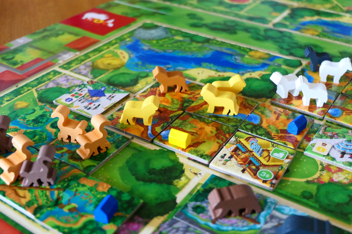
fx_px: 411
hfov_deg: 46.4
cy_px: 117
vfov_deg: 31.9
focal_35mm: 42
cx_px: 176
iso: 1000
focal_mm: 15.5
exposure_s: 1/80
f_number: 3.4
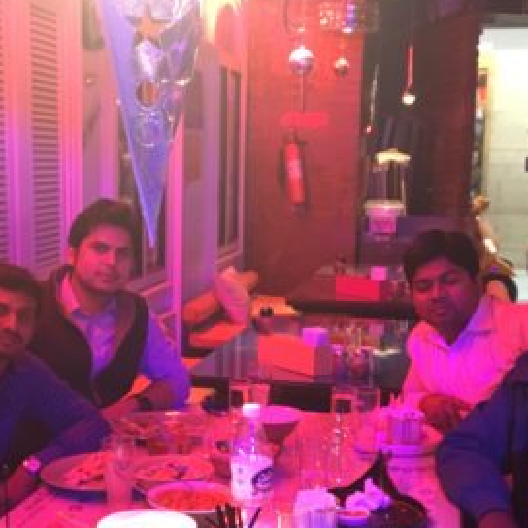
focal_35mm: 59
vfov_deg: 29.0
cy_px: 317
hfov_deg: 29.0
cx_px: 197
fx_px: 1018
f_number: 2.2
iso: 500
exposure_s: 1/17
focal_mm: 4.15
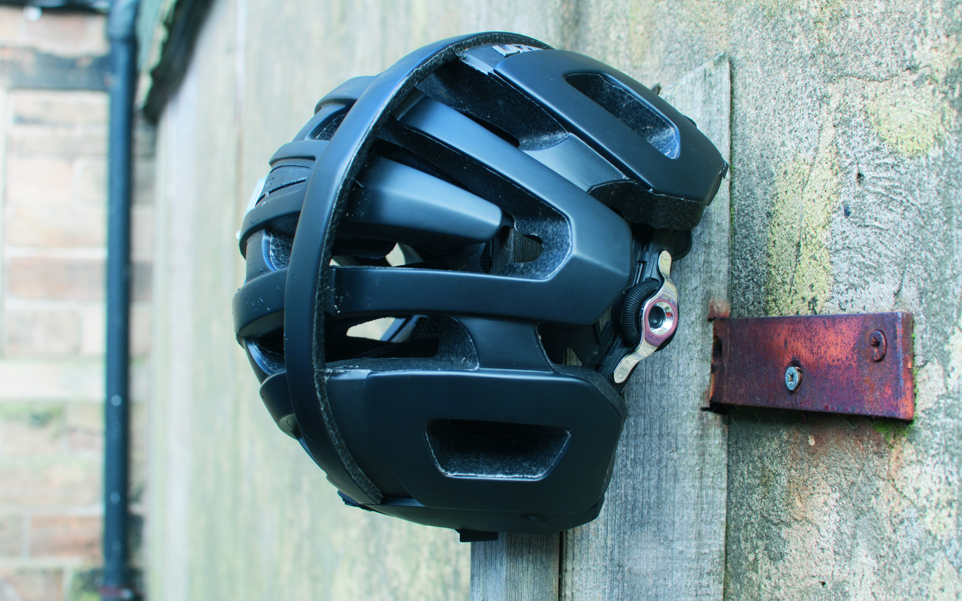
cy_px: 319
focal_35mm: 54
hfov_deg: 37.8
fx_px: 1403
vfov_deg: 24.2
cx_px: 481
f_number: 6.3
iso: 200
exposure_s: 1/80
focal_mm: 35
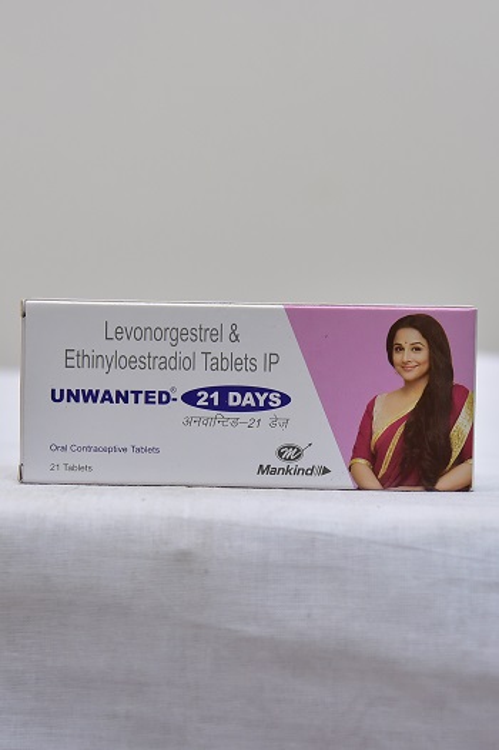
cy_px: 375
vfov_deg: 23.9
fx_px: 1769
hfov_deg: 16.1
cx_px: 250
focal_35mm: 85
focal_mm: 85
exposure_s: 1/125
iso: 1600
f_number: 4.5
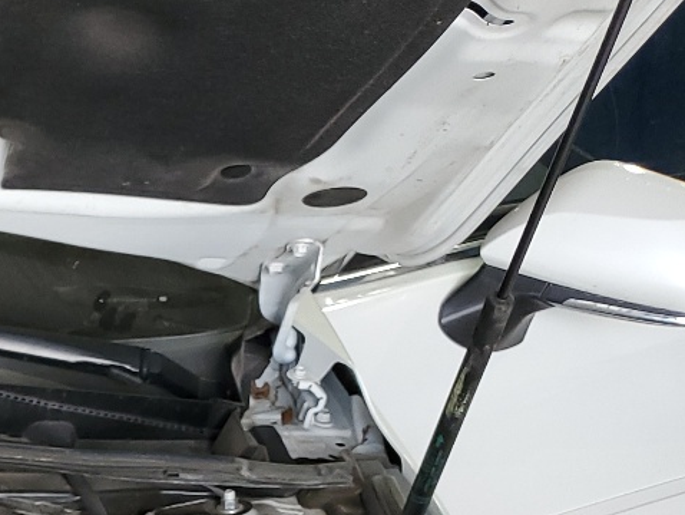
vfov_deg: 15.8
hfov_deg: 19.0
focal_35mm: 87
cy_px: 736
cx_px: -421
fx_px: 1722
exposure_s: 1/120
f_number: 1.5
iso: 59
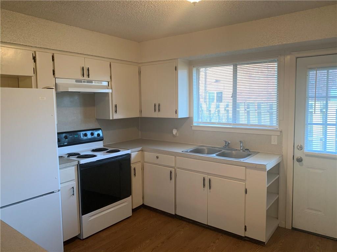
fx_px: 253
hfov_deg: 67.3
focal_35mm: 26
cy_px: 126
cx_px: 168
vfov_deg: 53.1
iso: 160
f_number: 1.8
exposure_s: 1/60
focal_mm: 4.25
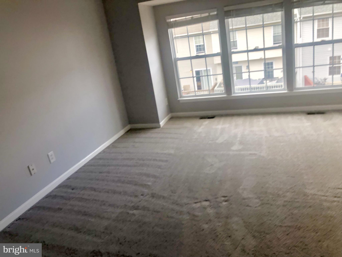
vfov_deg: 49.7
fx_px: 277
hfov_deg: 63.4
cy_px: 128
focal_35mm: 28
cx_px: 171
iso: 32
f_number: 1.8
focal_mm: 4
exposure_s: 1/120
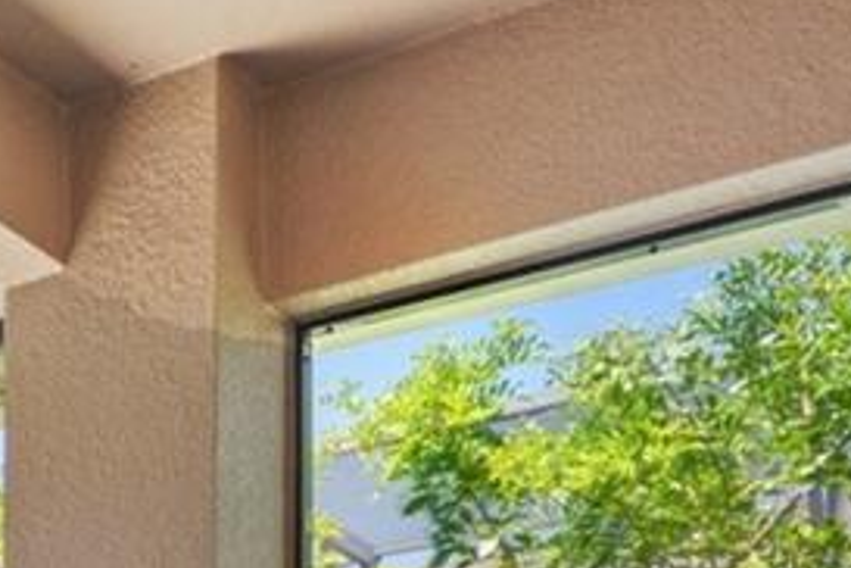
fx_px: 1938
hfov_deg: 18.6
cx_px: -723
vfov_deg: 14.2
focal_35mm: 82
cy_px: 1095
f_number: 8
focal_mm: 14
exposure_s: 1/30
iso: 400
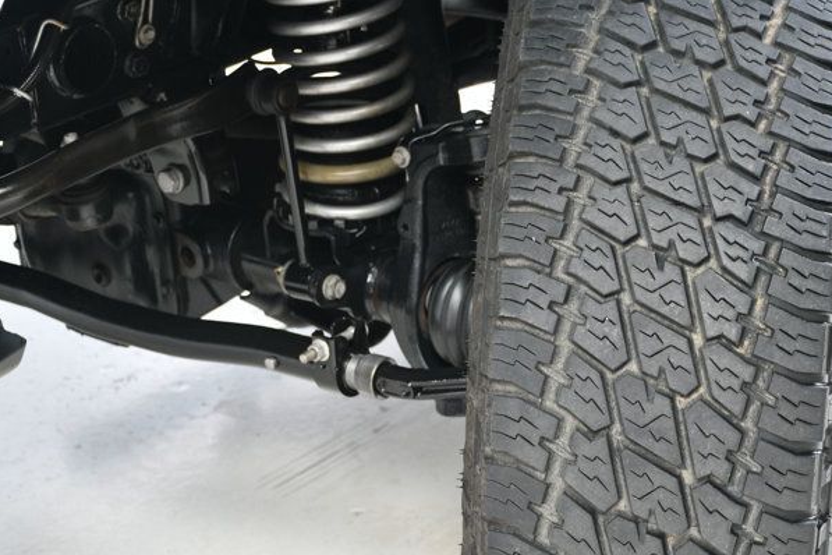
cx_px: 622
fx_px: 2496
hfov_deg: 18.8
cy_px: 363
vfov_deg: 12.7
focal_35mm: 108
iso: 100
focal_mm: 42
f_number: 4.5
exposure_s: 1/160
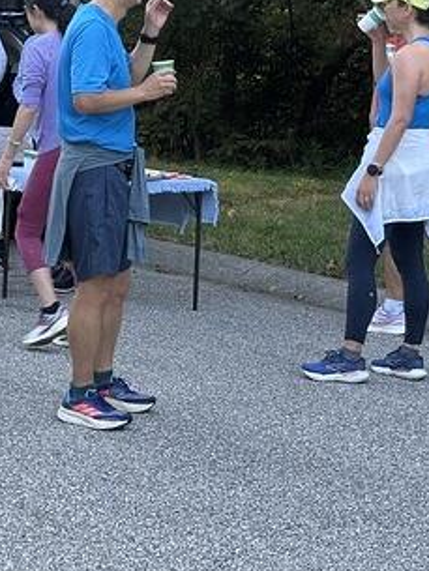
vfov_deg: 18.0
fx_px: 1800
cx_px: -6
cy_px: 180
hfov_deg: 13.4
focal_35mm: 109
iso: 50
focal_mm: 5.96
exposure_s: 1/124
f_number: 1.6
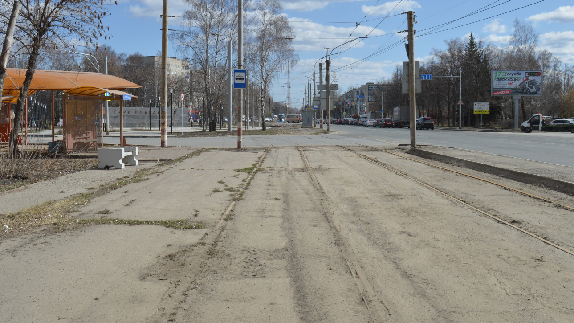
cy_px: 155
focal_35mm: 38
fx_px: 578
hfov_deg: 52.8
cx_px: 285
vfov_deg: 31.2
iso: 100
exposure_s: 1/400
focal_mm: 24
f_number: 9
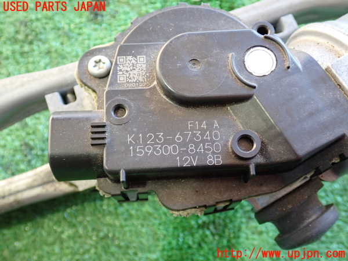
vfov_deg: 37.7
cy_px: 130
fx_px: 382
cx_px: 174
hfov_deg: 49.0
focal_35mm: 38
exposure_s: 1/40
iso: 400
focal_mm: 6.83
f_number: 2.7
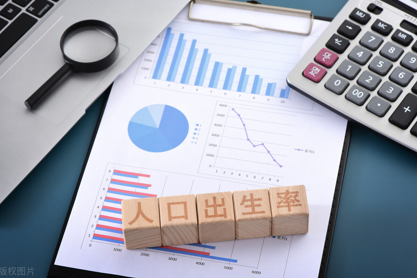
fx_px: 1228
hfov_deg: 19.3
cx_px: 207
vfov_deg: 12.9
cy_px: 138
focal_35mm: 106
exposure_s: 1/160
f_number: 11
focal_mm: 105
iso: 160
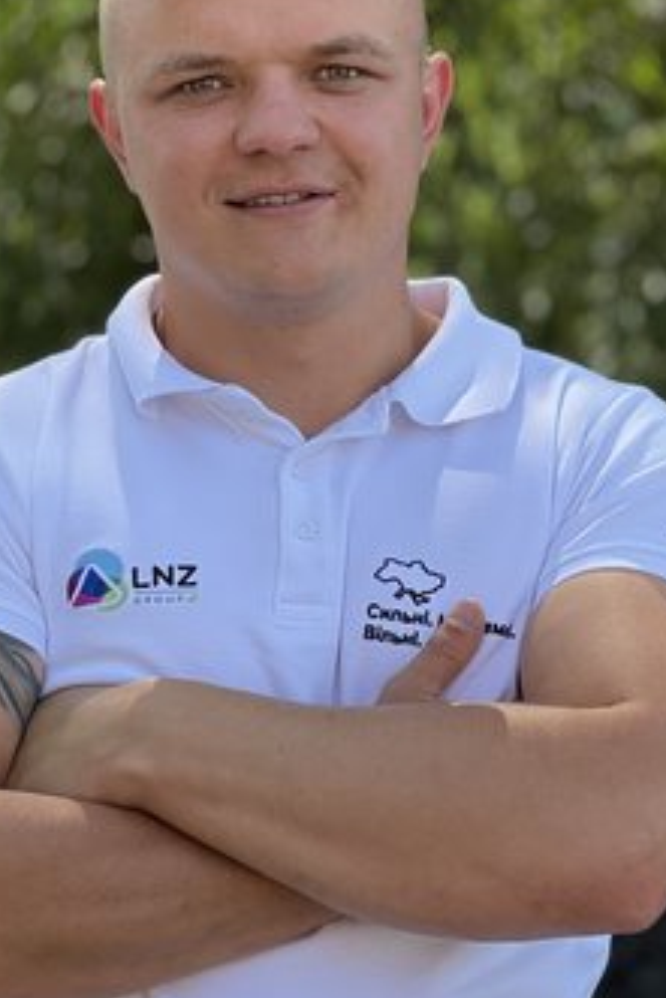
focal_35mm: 145
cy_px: 401
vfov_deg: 14.1
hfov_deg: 9.5
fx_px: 4019
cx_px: 431
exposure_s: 1/122
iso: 20
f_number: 2.8
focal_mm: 9
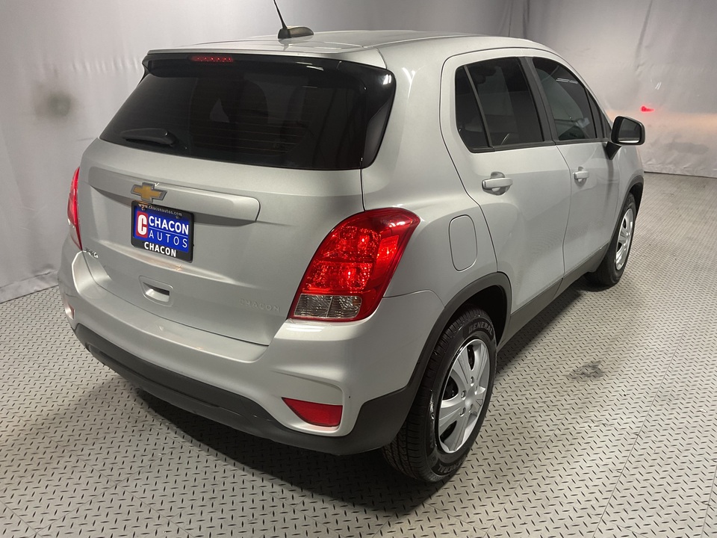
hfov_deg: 61.7
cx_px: 358
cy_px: 269
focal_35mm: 29
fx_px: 601
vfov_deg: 48.2
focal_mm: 3
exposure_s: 1/120
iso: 64
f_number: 1.8
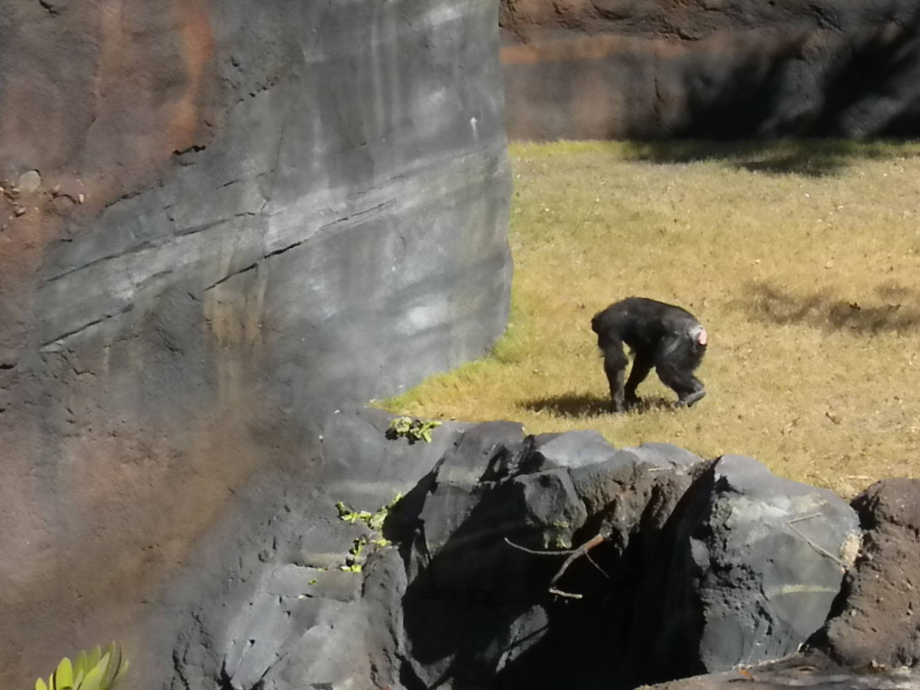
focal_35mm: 87
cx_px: 521
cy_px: 345
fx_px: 2312
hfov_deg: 22.5
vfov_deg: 17.0
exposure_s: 1/288
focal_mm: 12.7
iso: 640
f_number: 14
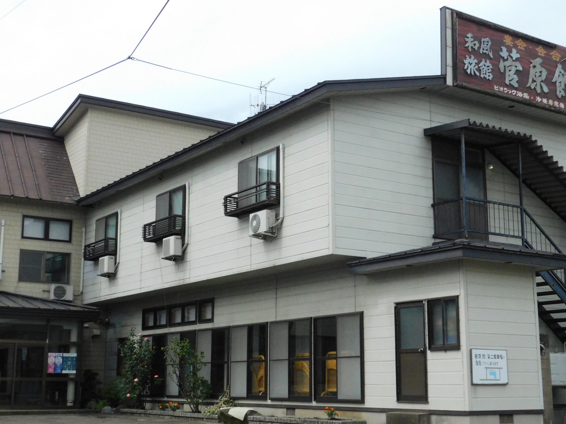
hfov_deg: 37.5
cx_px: 283
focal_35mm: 51
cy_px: 212
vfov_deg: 28.6
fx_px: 834
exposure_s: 1/1250
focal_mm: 9
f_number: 7.6
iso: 800
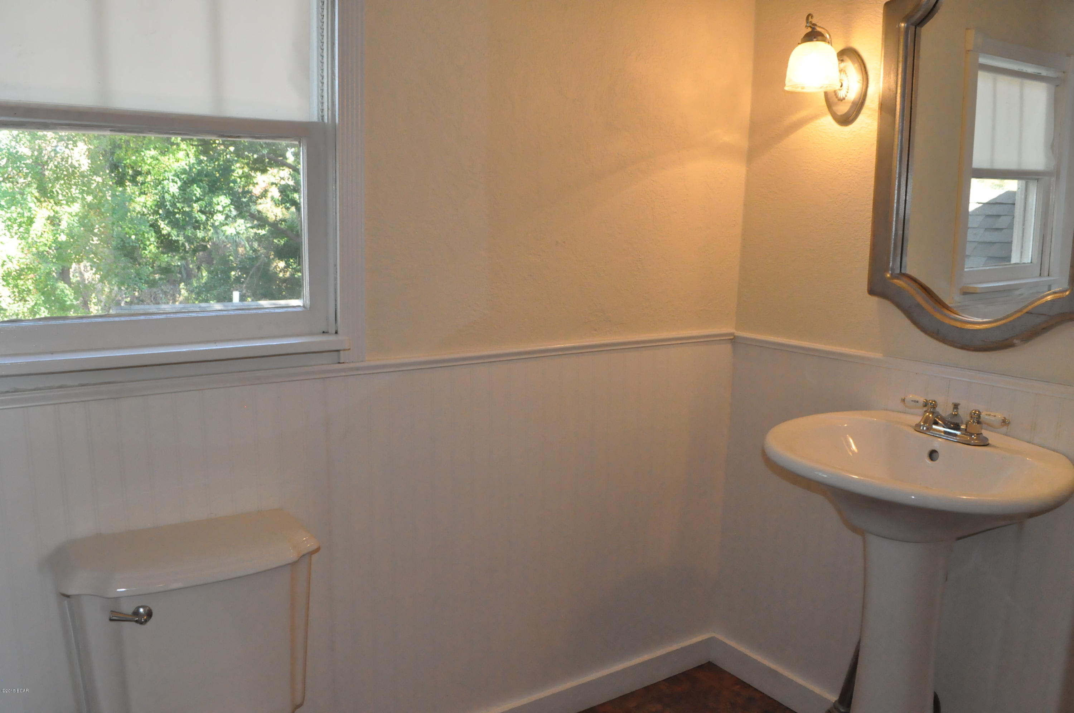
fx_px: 804
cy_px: 356
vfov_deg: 47.8
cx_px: 537
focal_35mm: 27
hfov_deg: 67.4
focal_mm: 18
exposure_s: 1/200
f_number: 8
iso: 3200
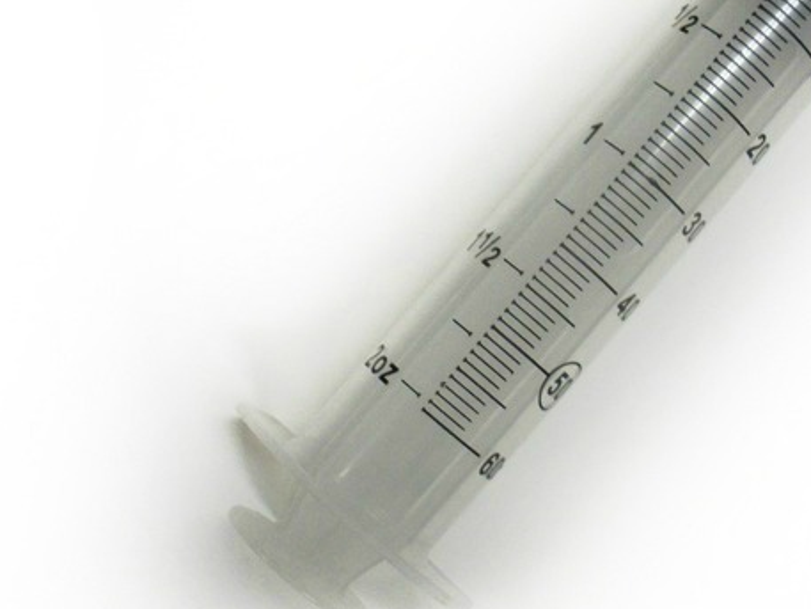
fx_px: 1476
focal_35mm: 63
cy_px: 218
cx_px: 547
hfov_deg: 30.5
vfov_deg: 23.2
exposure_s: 1/60.5
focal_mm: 6.3
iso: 349
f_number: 3.5
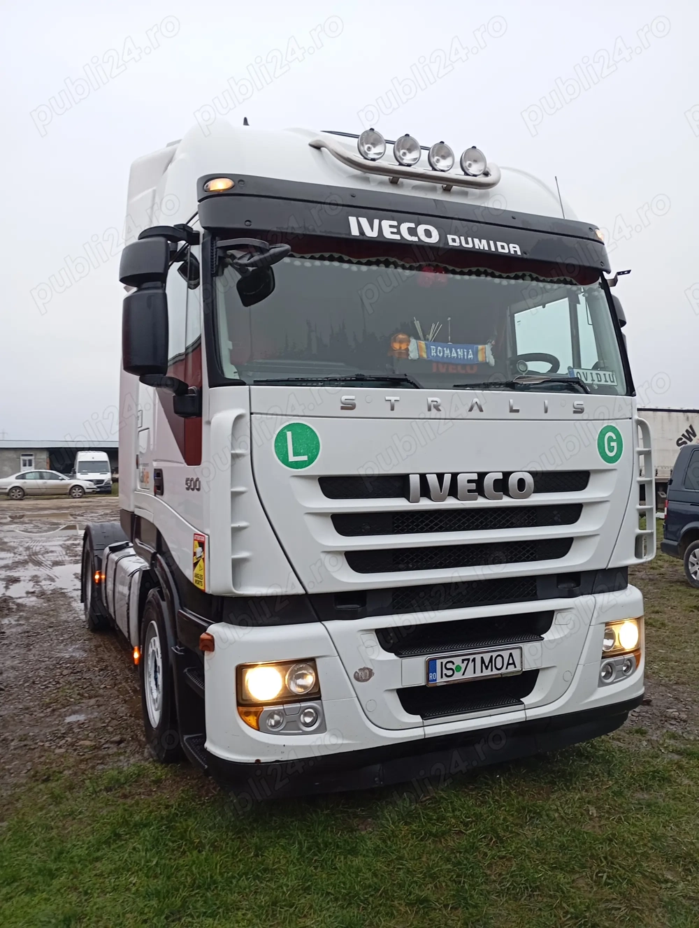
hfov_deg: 49.9
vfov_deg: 63.4
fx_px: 752
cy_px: 464
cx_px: 350
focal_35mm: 28
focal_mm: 4.27
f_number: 1.8
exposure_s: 1/50
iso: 254
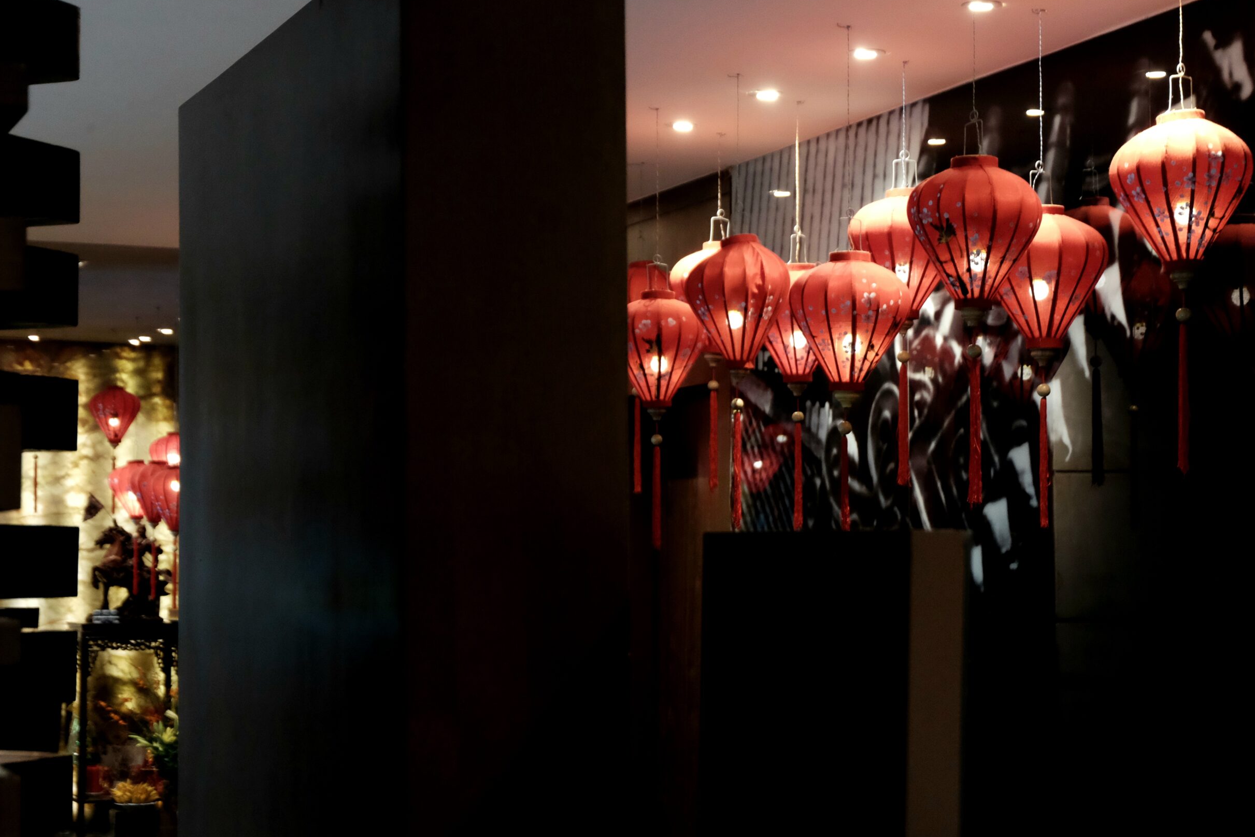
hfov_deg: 27.3
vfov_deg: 18.4
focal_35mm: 74
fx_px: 2580
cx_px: 634
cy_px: 435
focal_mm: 46.7
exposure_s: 1/30
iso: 3200
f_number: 5.6
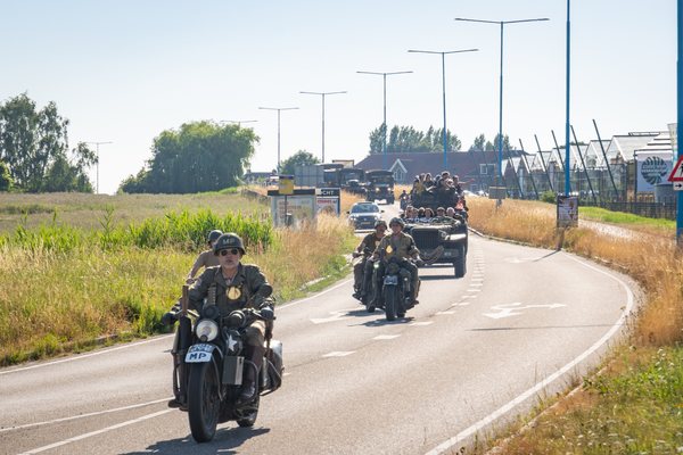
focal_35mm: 129
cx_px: 342
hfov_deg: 15.9
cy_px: 228
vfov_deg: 10.6
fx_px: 2447
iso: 100
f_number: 11
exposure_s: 1/200
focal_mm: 86
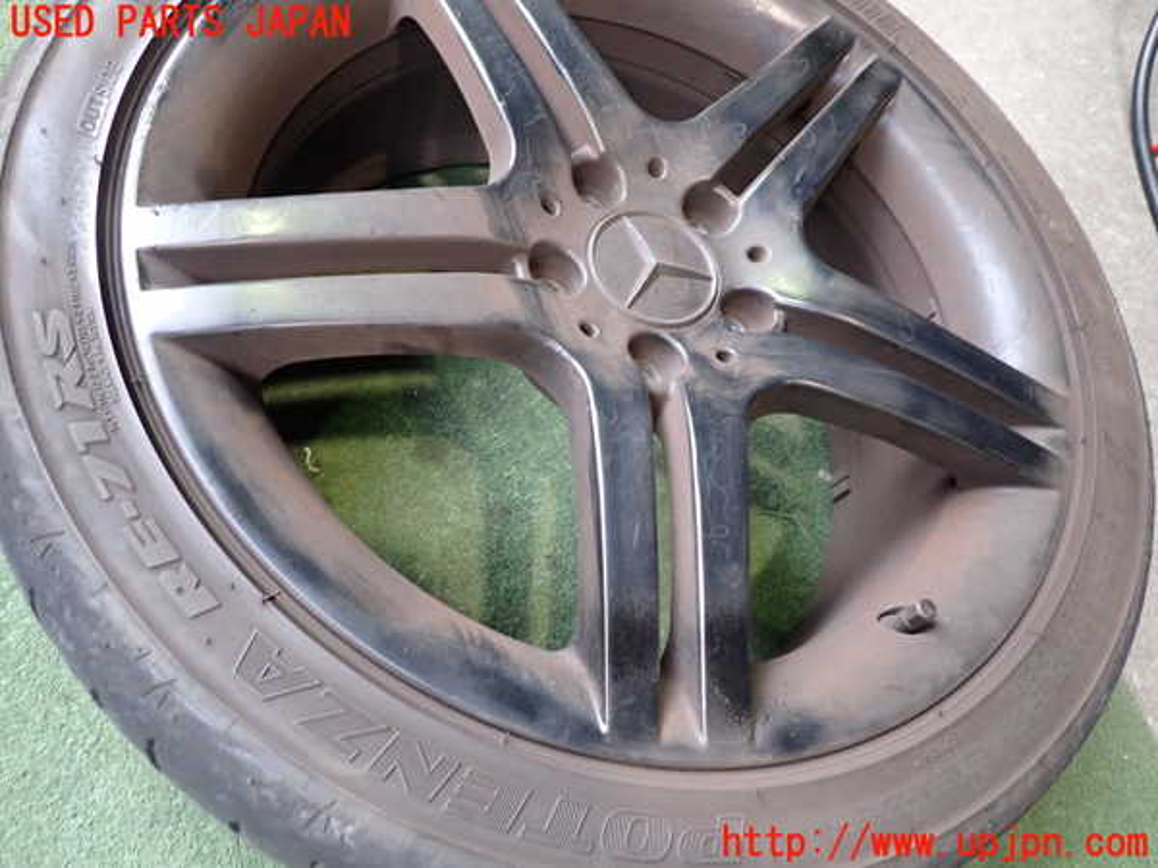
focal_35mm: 25
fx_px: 836
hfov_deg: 69.4
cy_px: 434
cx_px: 579
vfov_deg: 54.9
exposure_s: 1/30
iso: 320
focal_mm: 4.5
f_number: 2
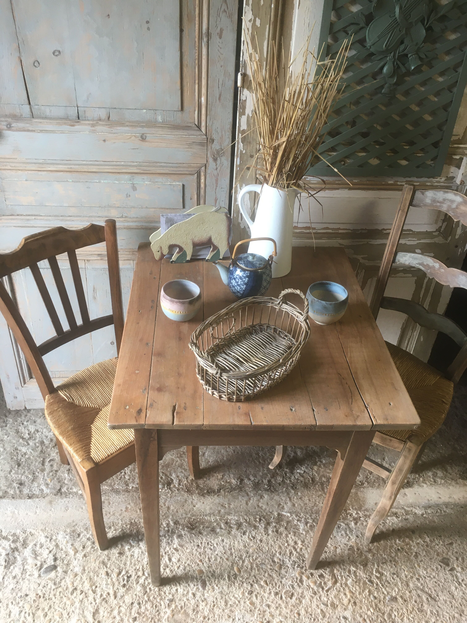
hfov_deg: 48.2
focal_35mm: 29
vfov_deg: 61.7
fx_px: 522
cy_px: 312
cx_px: 234
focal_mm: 4.15
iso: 80
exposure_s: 1/33
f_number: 2.2
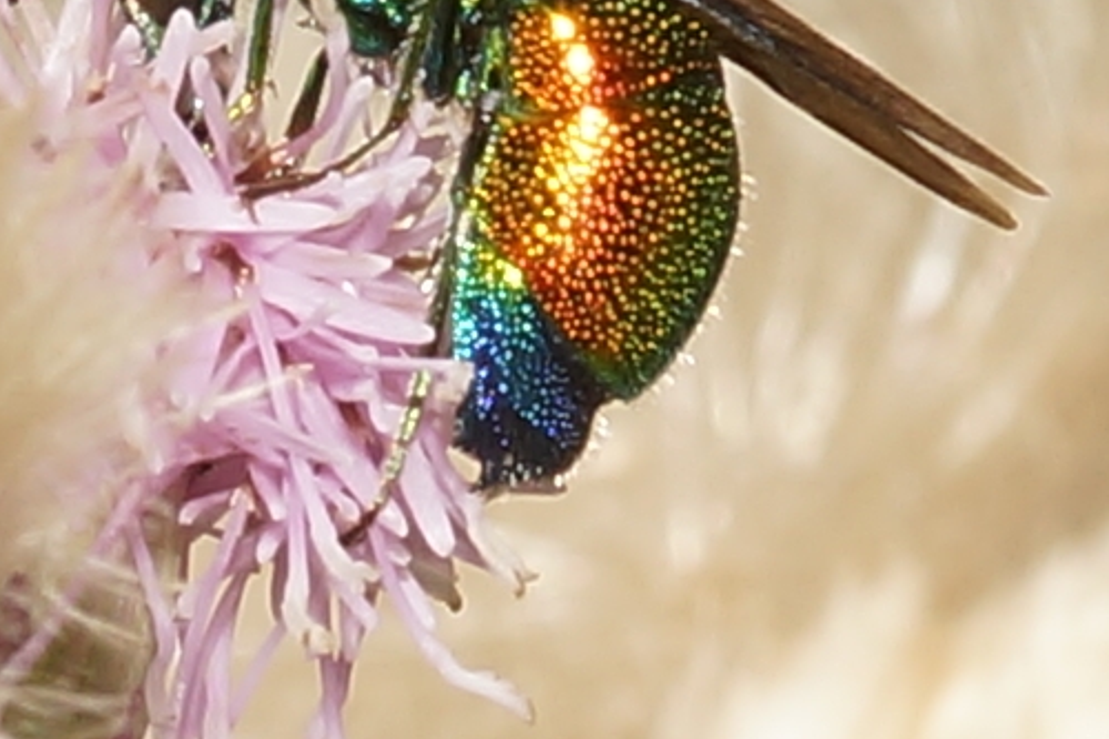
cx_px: 162
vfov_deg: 5.0
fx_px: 8530
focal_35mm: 277
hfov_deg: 7.4
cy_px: 156
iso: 200
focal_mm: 105
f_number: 16
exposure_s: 1/200
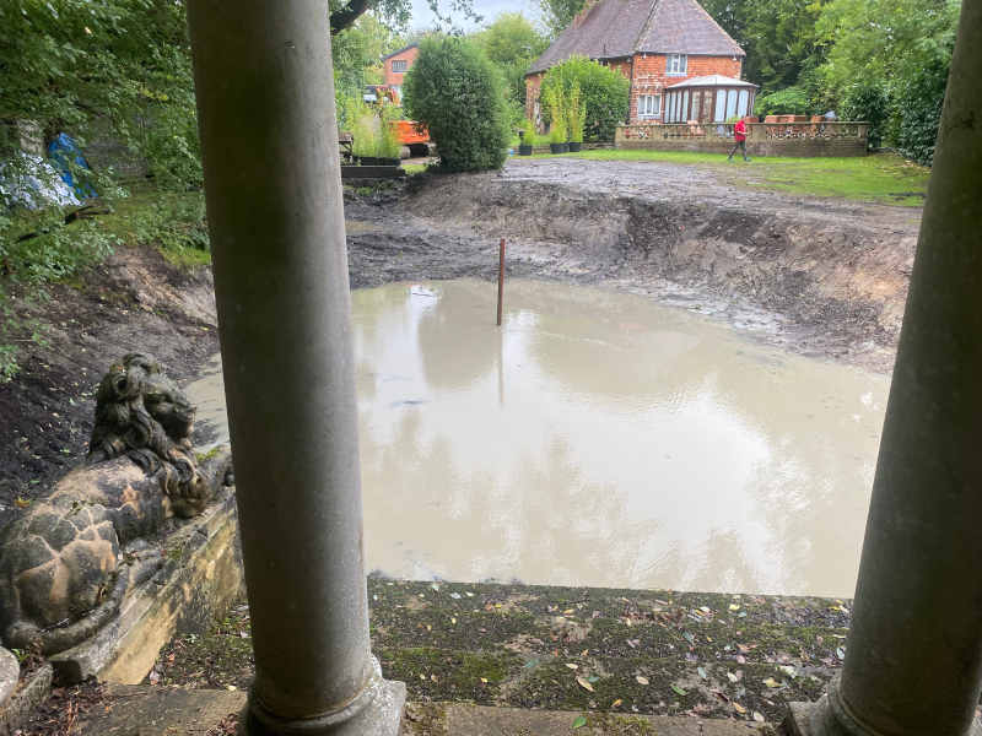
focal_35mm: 26
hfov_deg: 67.3
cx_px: 491
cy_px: 368
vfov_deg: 53.1
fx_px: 738
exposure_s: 1/121
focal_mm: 4.25
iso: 80
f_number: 1.8
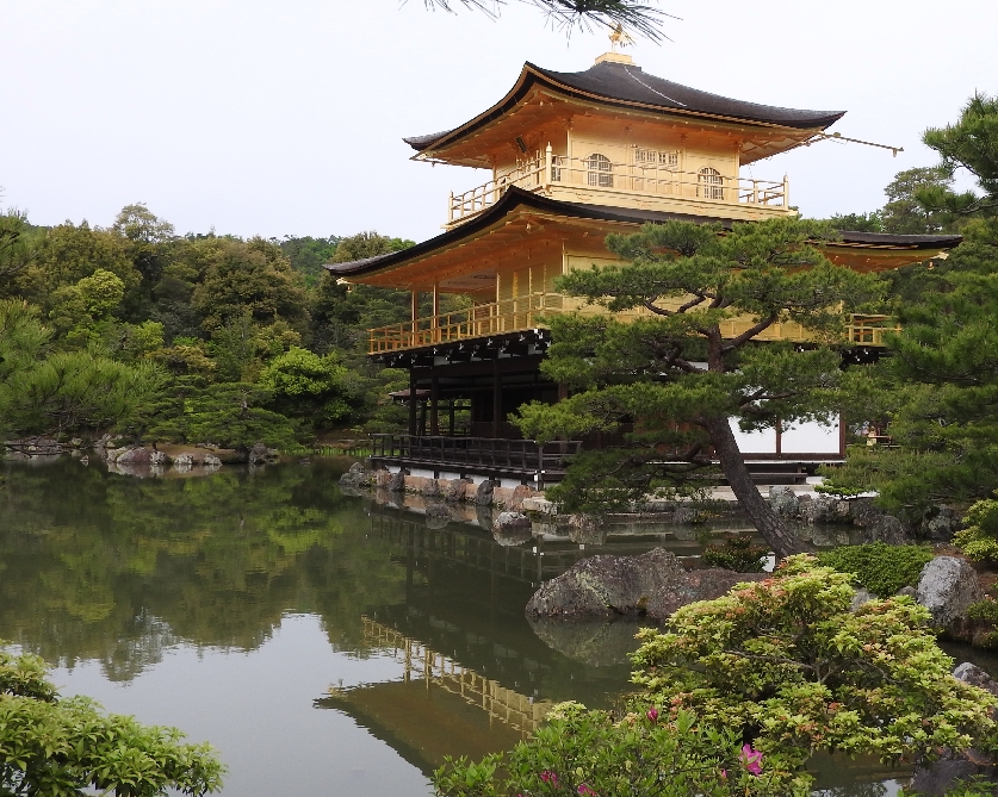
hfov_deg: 43.5
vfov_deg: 35.6
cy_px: 365
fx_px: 1240
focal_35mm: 42
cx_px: 628
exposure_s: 1/1000
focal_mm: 5.4
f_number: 3.5
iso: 100
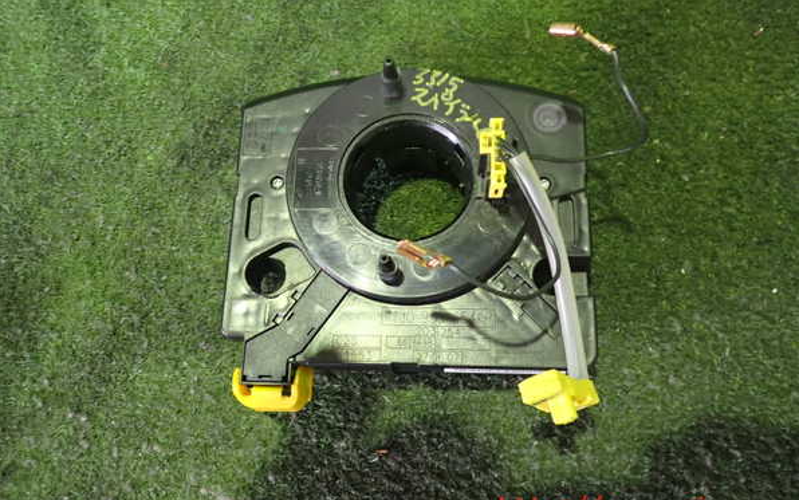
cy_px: 225
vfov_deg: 39.4
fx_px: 697
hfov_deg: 59.6
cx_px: 400
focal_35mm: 32
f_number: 2.3
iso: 800
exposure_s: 1/25
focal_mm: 5.4
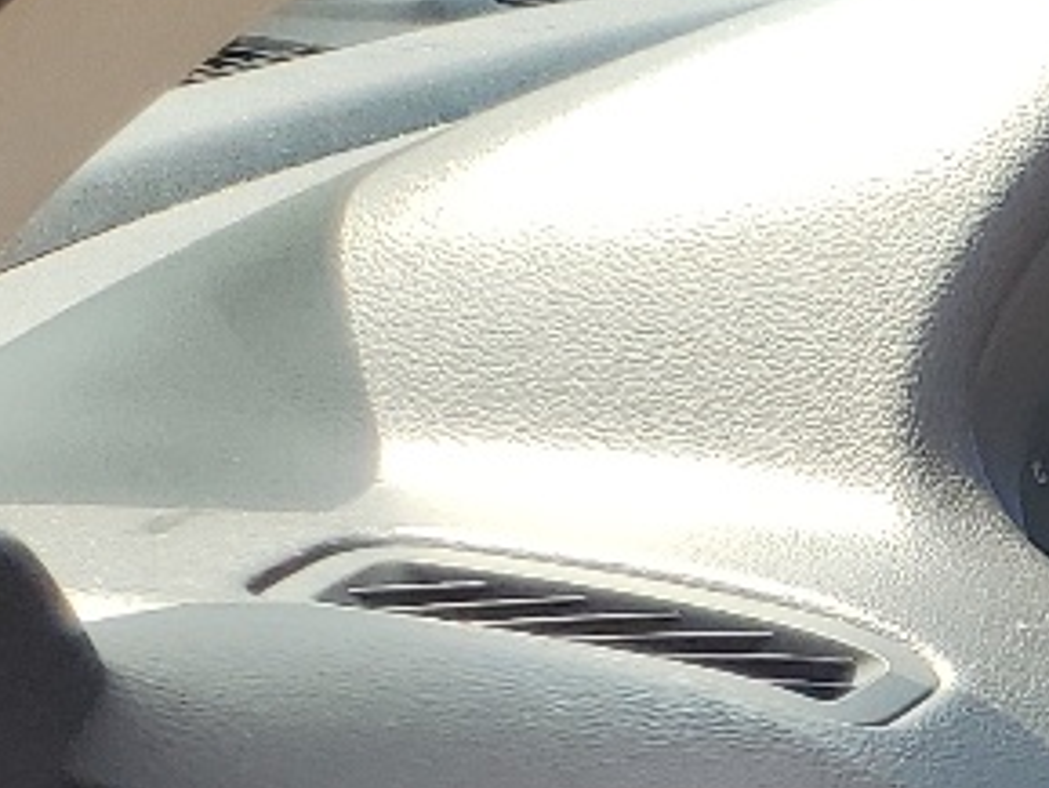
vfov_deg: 9.5
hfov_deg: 10.7
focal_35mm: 144
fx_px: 4366
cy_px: 1656
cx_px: 2838
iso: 50
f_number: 1.5
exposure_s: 1/556
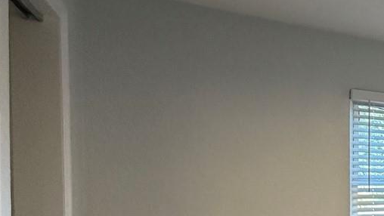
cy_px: 198
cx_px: 571
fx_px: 489
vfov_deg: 24.2
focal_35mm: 48
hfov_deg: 28.5
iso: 400
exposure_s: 1/60
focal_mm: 2.22
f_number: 2.2
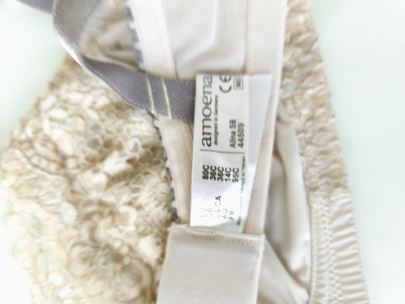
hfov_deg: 73.9
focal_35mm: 23
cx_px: 202
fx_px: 269
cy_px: 152
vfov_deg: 58.9
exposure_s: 1/6
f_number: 1.65
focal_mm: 6.14
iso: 50
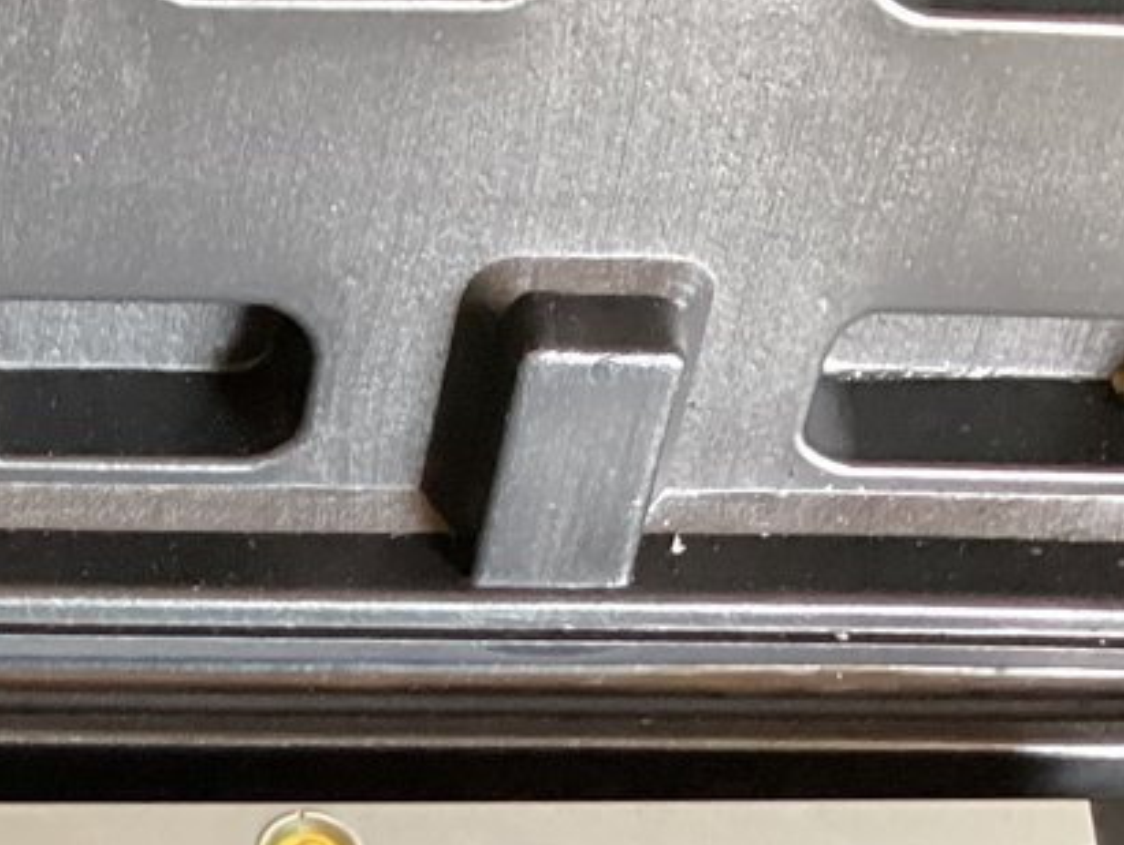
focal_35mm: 114
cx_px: -239
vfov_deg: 12.4
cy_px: 1268
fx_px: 3705
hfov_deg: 16.5
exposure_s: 1/50
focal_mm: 3.3
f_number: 2.4
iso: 320
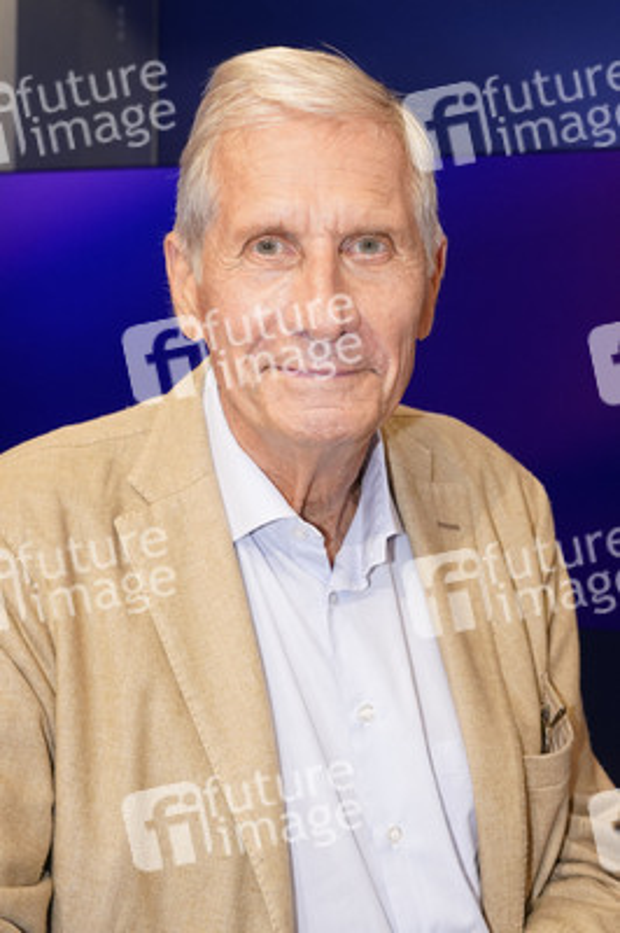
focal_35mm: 37
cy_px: 466
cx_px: 310
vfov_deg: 51.9
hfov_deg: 35.9
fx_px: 957
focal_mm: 37
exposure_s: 1/125
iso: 2000
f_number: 5.6
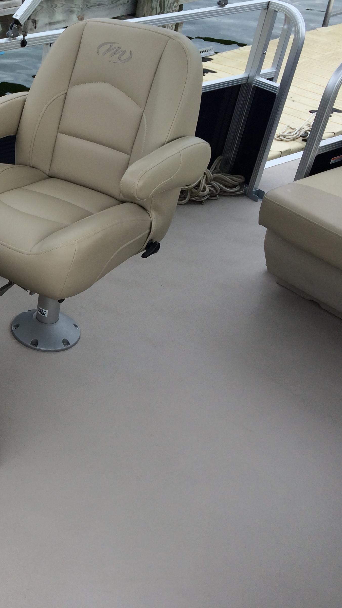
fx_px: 693
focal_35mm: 43
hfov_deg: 25.2
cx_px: -57
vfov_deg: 47.4
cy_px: 302
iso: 32
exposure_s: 1/873
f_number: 2.2
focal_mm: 4.15
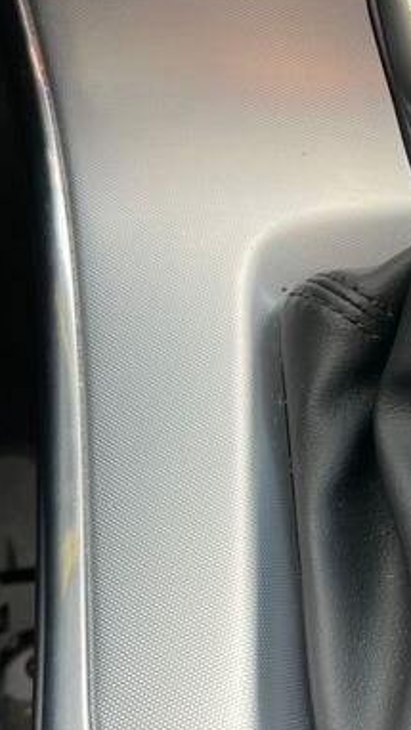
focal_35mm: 76
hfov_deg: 15.2
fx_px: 1472
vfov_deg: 27.7
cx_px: 516
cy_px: 250
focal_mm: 5.1
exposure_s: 1/205
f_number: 1.6
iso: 40
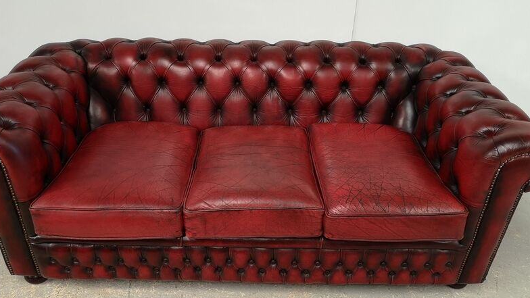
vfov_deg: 38.9
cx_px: 261
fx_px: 422
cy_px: 165
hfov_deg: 64.3
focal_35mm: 30
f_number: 1.8
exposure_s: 1/100
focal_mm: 5.58
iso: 160
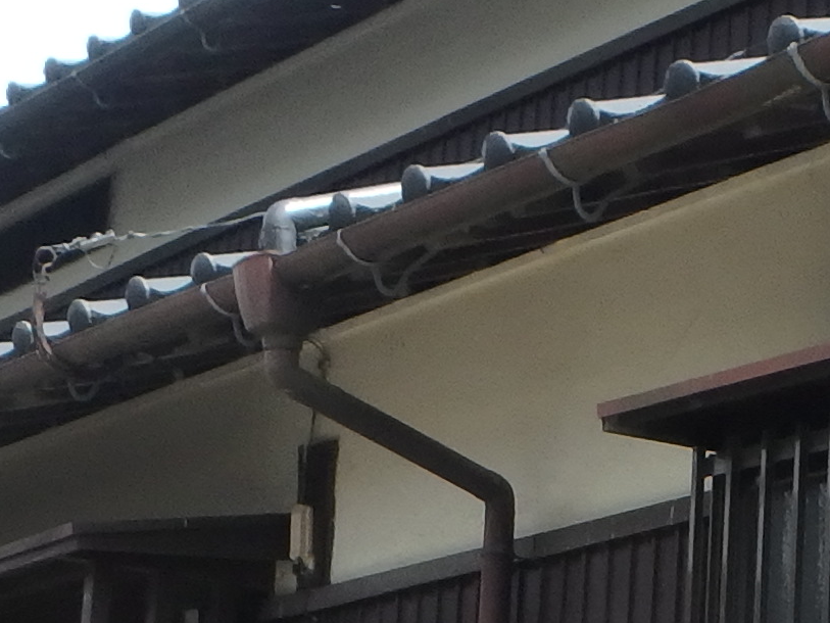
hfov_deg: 15.6
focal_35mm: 119
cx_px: 1141
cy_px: 706
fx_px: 2854
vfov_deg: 12.2
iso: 125
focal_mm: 3.7
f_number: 3.5
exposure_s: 1/500
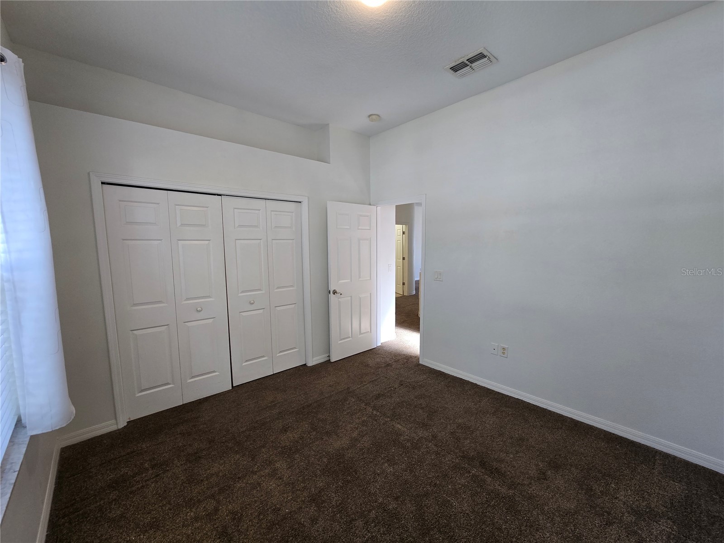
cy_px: 272
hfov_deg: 106.2
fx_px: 272
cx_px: 362
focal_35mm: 13
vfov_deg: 89.9
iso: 100
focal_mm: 2.2
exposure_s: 1/60
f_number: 2.2
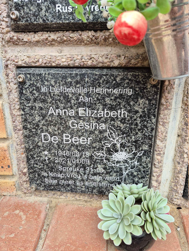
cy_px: 126
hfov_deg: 58.9
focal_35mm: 23
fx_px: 167
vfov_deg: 73.9
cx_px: 94
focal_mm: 5.4
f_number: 1.8
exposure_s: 1/180
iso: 80
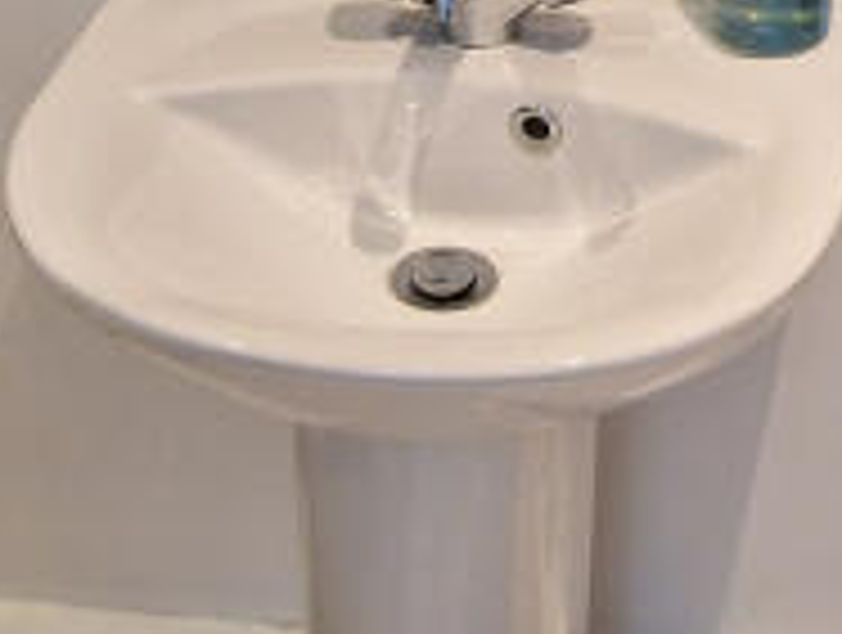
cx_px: 720
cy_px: -292
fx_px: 1730
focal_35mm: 71
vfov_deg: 18.6
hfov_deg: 26.6
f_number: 2.2
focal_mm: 2.2
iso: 320
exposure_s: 1/60
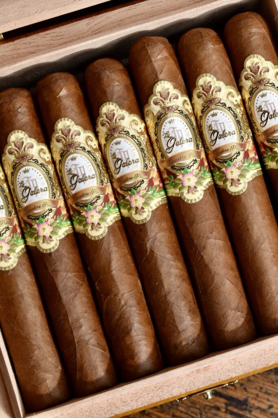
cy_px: 209
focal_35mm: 82
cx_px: 139
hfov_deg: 16.6
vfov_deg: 24.6
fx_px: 955
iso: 400
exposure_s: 1/180
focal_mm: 55
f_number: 6.7
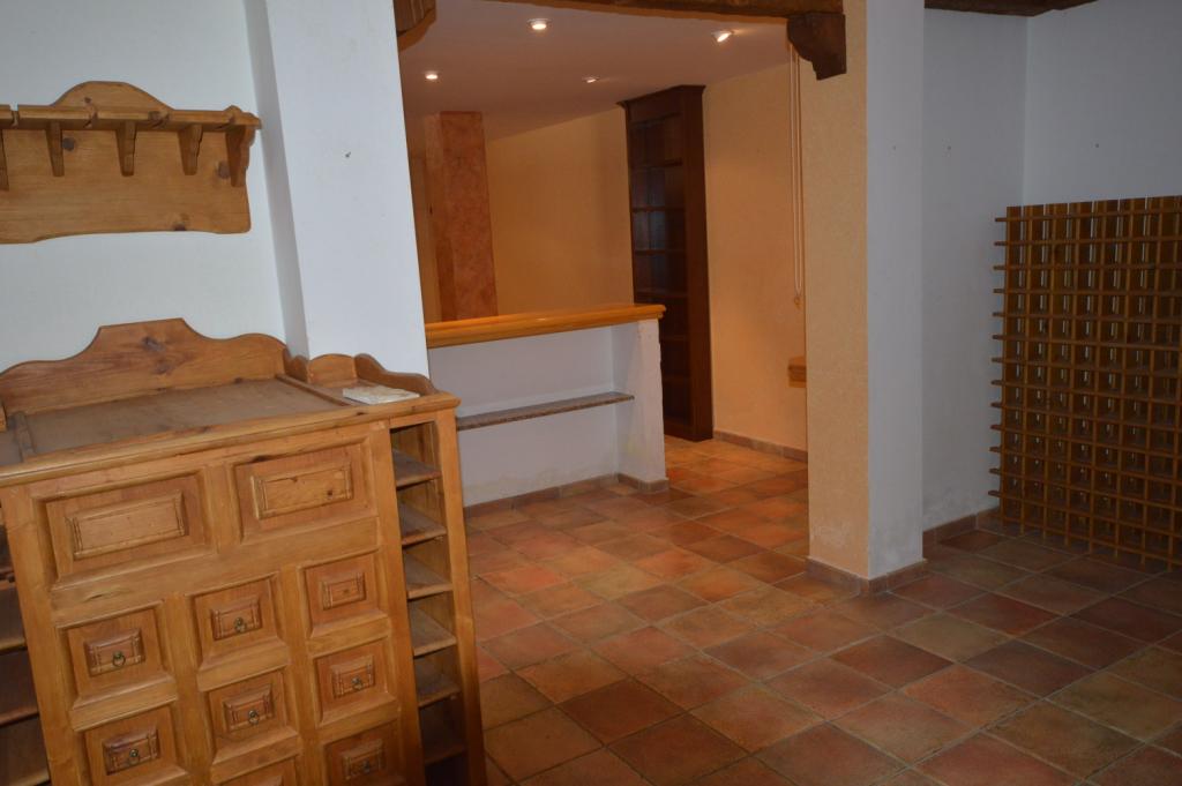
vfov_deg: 47.9
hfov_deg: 67.4
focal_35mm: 27
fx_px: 886
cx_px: 591
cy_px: 393
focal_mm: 18
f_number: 5.6
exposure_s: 1/60
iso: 800
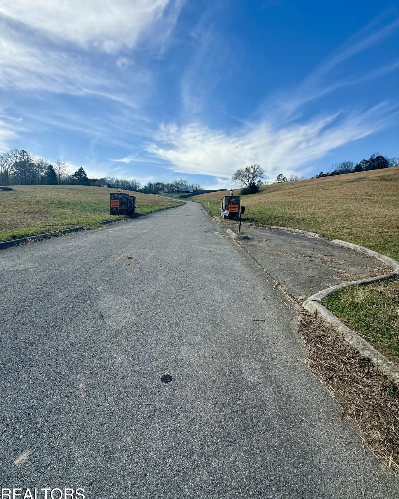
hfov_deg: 80.2
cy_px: 229
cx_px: 180
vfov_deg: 92.9
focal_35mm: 16
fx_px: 236
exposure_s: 1/1848
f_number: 2.2
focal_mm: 2.22
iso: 50
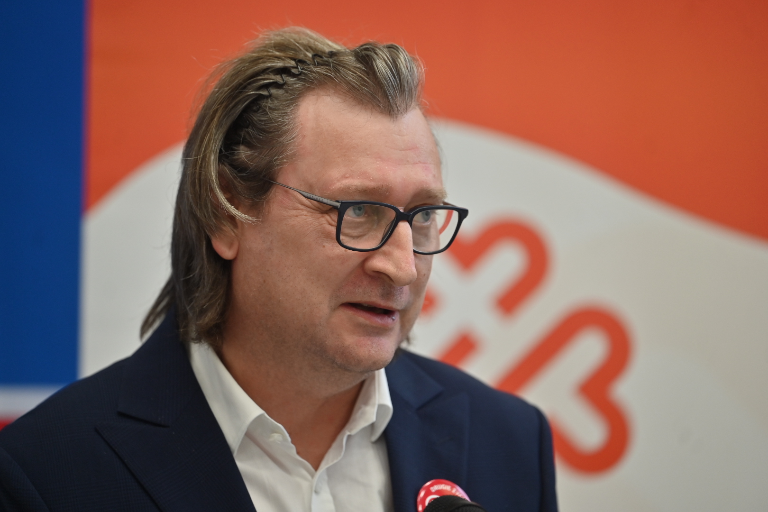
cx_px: 384
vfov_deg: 7.6
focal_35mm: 180
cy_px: 256
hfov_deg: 11.4
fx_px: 3840
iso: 400
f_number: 2.8
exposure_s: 1/250
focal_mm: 180
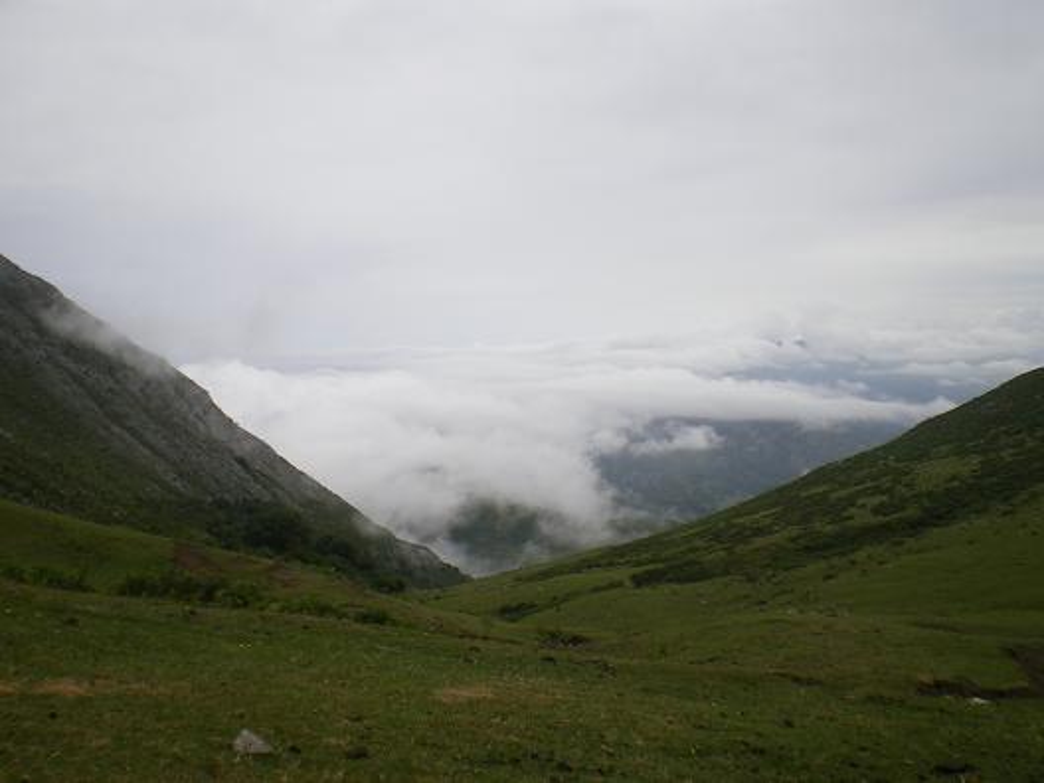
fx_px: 1146
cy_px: 392
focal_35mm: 38
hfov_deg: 49.0
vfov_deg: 37.7
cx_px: 522
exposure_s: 1/500
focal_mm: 6.3
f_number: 4.6
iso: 64
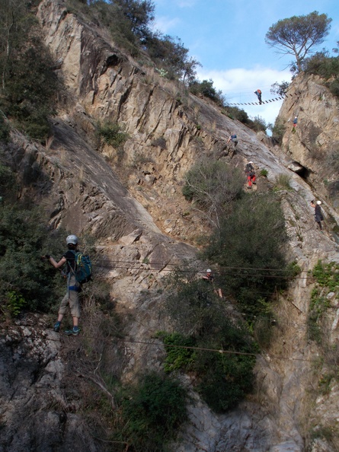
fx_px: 575
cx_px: 170
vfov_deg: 43.0
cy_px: 226
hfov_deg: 32.9
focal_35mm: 44
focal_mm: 7.9
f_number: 4.2
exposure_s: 1/250
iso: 80
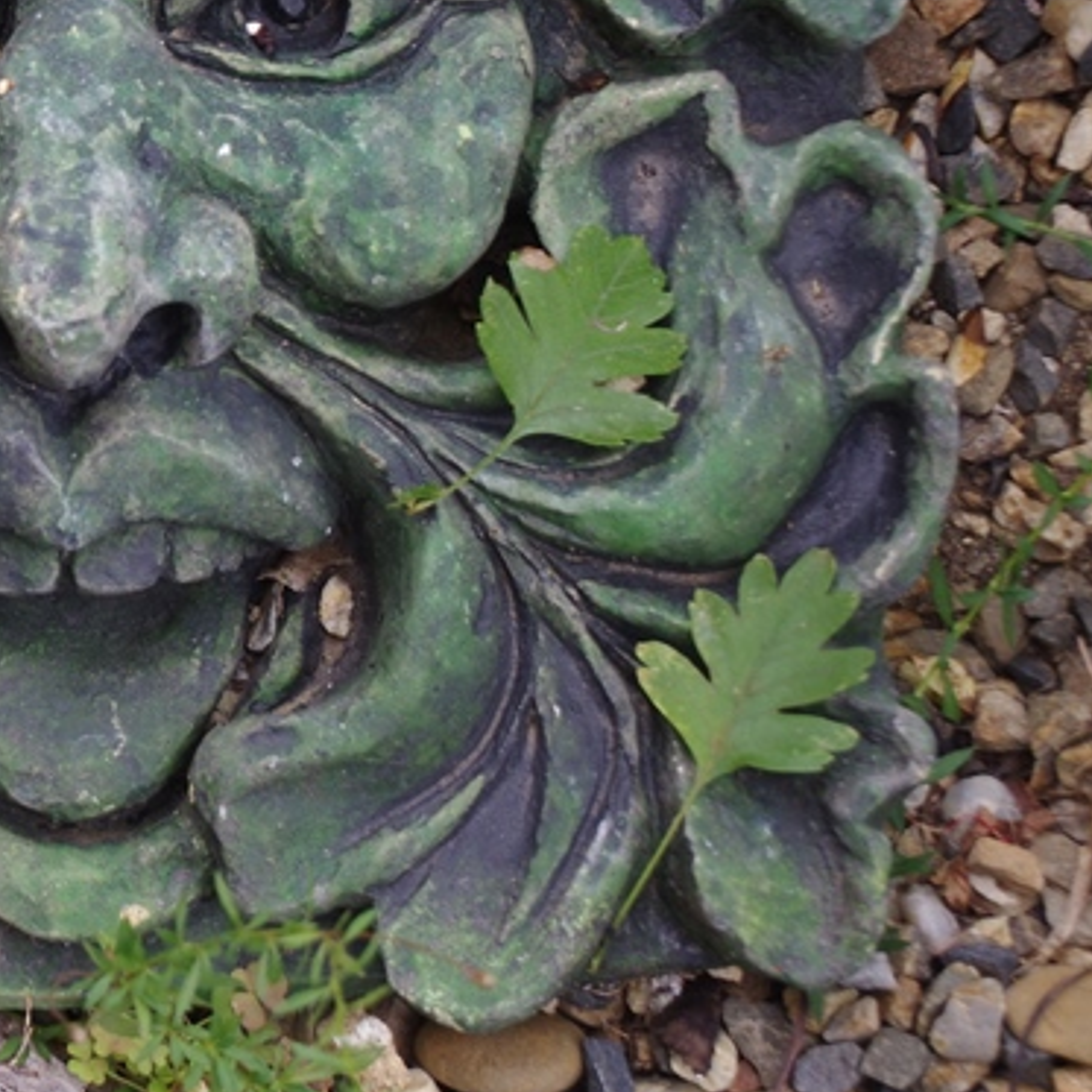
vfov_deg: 11.2
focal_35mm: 156
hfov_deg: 10.9
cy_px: 259
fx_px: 5568
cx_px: -343
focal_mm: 45
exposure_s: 1/100
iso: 200
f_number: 6.3
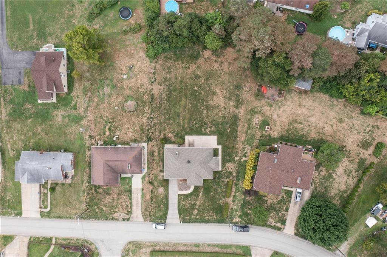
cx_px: 194
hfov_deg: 65.5
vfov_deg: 46.3
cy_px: 128
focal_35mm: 28
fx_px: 301
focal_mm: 10.26
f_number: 3.5
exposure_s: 1/80
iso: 100
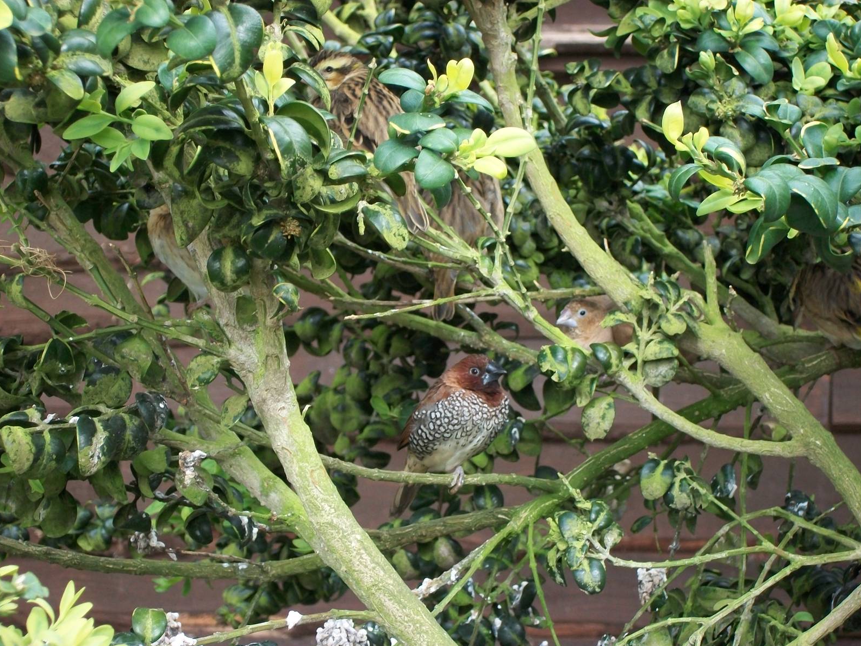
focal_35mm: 97
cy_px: 326
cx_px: 433
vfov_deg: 15.2
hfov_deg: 20.2
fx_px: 2413
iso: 153
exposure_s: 1/60
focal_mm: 17.1
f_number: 5.2
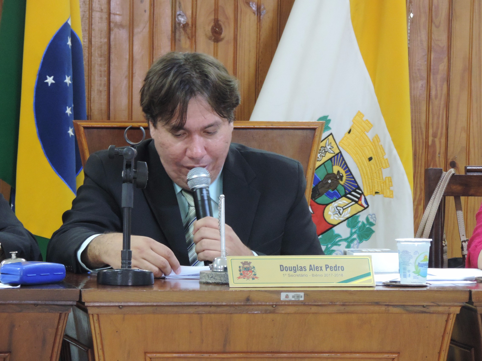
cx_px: 241
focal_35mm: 300
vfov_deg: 5.0
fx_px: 4177
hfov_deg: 6.6
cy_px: 180
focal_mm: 53.5
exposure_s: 1/6
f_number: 4.8
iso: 800
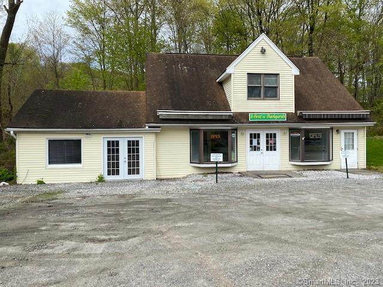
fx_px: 288
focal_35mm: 26
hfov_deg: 67.3
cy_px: 144
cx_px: 192
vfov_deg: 53.1
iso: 32
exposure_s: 1/2315
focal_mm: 4.25
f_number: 1.8
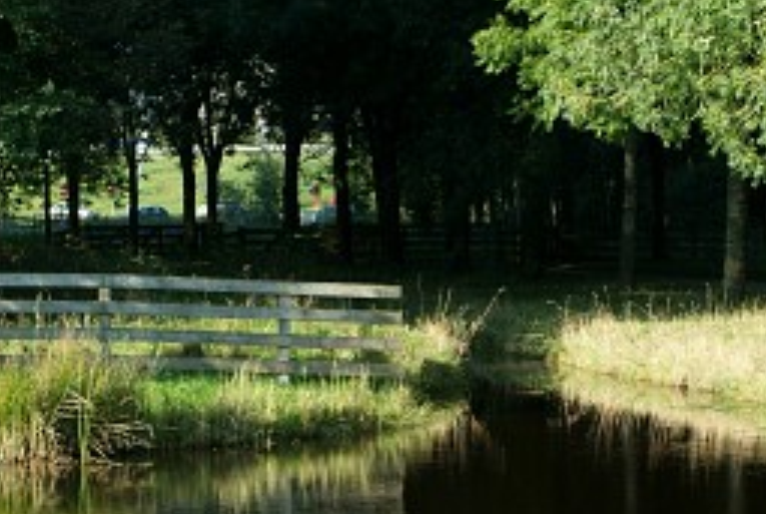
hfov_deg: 12.5
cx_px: 448
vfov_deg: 8.4
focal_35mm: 164
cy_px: 422
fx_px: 3496
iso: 400
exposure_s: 1/60
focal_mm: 62
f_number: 16
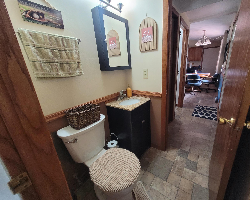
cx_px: 136
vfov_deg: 88.0
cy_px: 98
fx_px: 104
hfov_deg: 100.5
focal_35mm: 14
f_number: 2.2
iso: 320
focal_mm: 1.74
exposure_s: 1/40
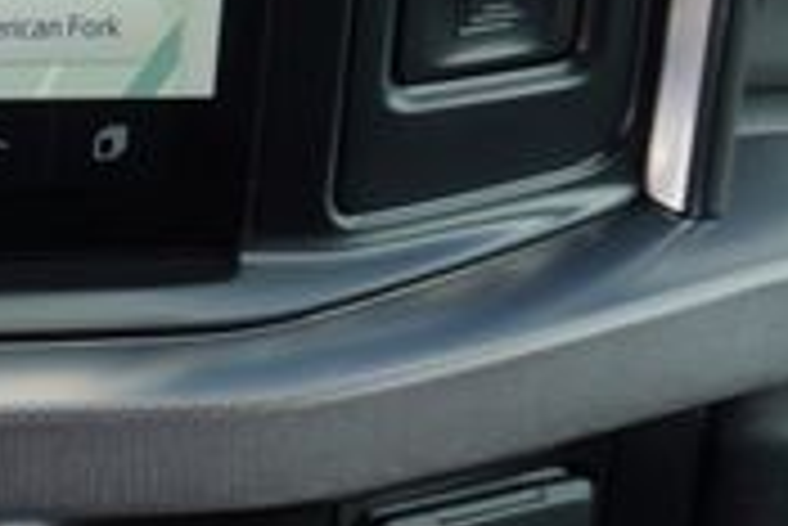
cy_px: -189
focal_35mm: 88
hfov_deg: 19.3
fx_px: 1928
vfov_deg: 14.8
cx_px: -491
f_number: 5.6
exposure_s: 1/125
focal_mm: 16
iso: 100
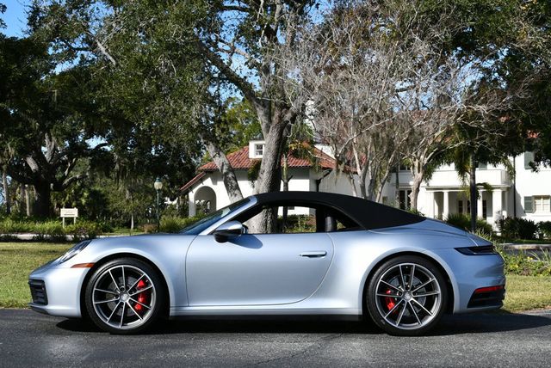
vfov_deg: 24.2
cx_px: 276
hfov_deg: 35.6
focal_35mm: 56
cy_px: 184
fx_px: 858
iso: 100
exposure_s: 1/250
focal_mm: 28
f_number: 8
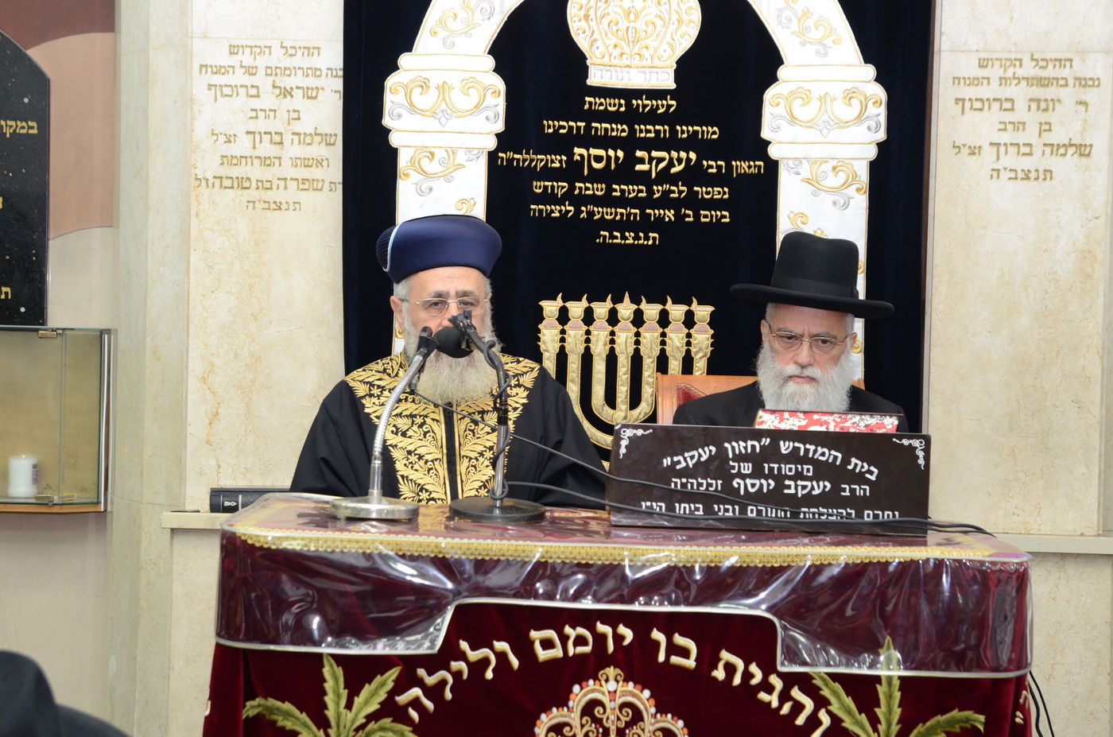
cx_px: 556
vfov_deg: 18.1
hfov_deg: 27.0
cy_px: 368
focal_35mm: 75
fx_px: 2314
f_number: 5.6
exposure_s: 1/100
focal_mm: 50
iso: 1000
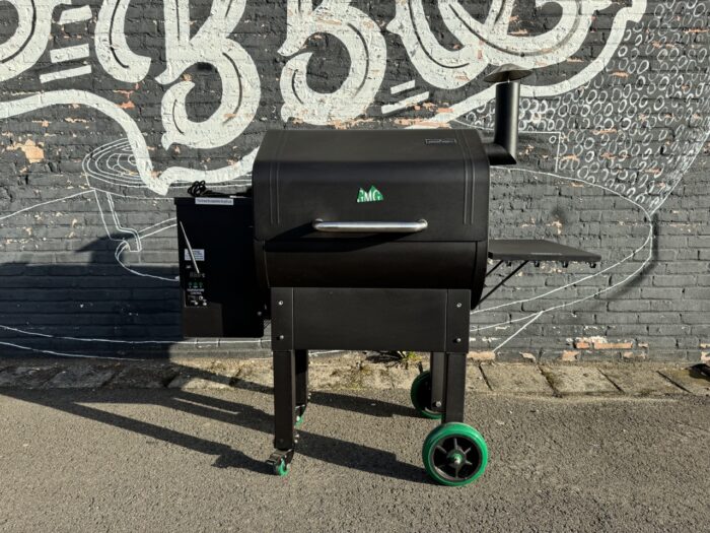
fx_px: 492
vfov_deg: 56.8
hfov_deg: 71.6
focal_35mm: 24
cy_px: 266
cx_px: 355
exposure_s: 1/1869
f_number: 1.78
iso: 80
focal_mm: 6.76
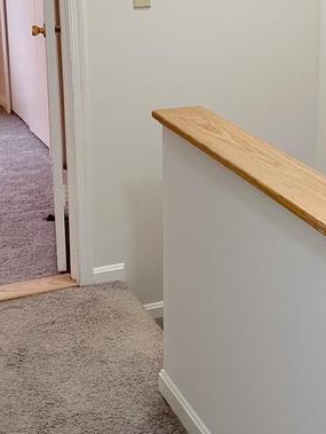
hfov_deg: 19.7
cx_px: 255
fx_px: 928
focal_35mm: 74
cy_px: 125
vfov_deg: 26.1
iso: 125
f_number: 1.8
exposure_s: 1/60
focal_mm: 4.25
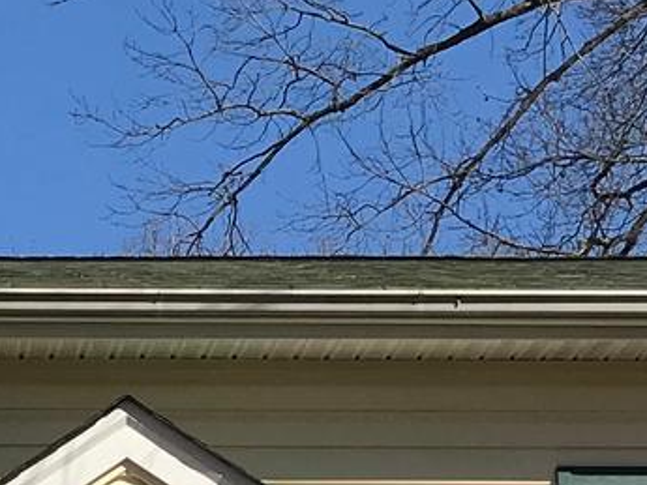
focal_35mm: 166
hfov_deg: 11.7
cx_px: -129
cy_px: 620
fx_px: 3104
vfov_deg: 8.8
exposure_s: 1/2994
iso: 20
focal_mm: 3.99
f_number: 1.8
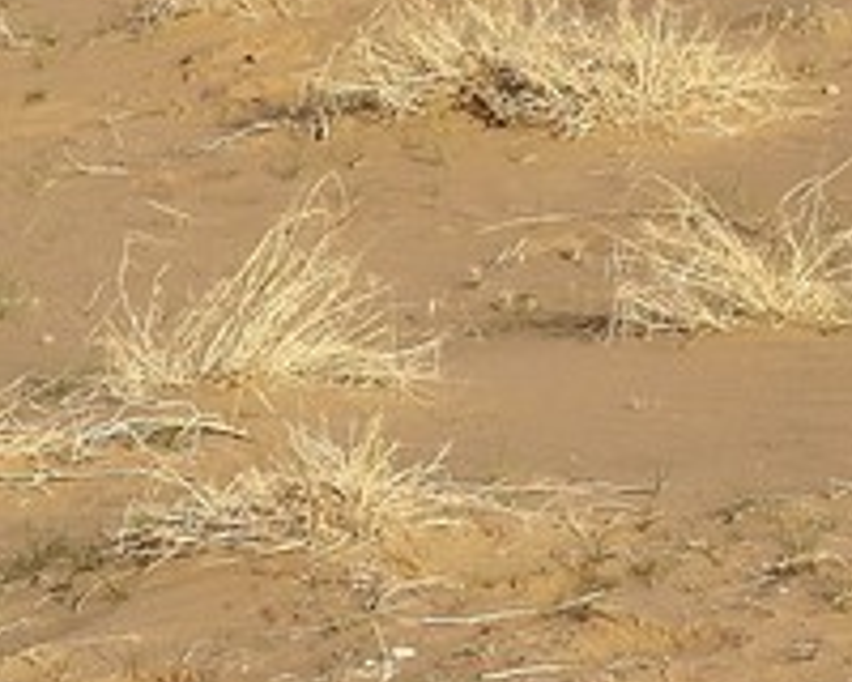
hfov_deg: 3.6
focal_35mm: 524
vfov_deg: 2.9
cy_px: -1279
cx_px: 2513
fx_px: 13213
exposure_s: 1/400
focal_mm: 70
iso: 200
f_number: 10
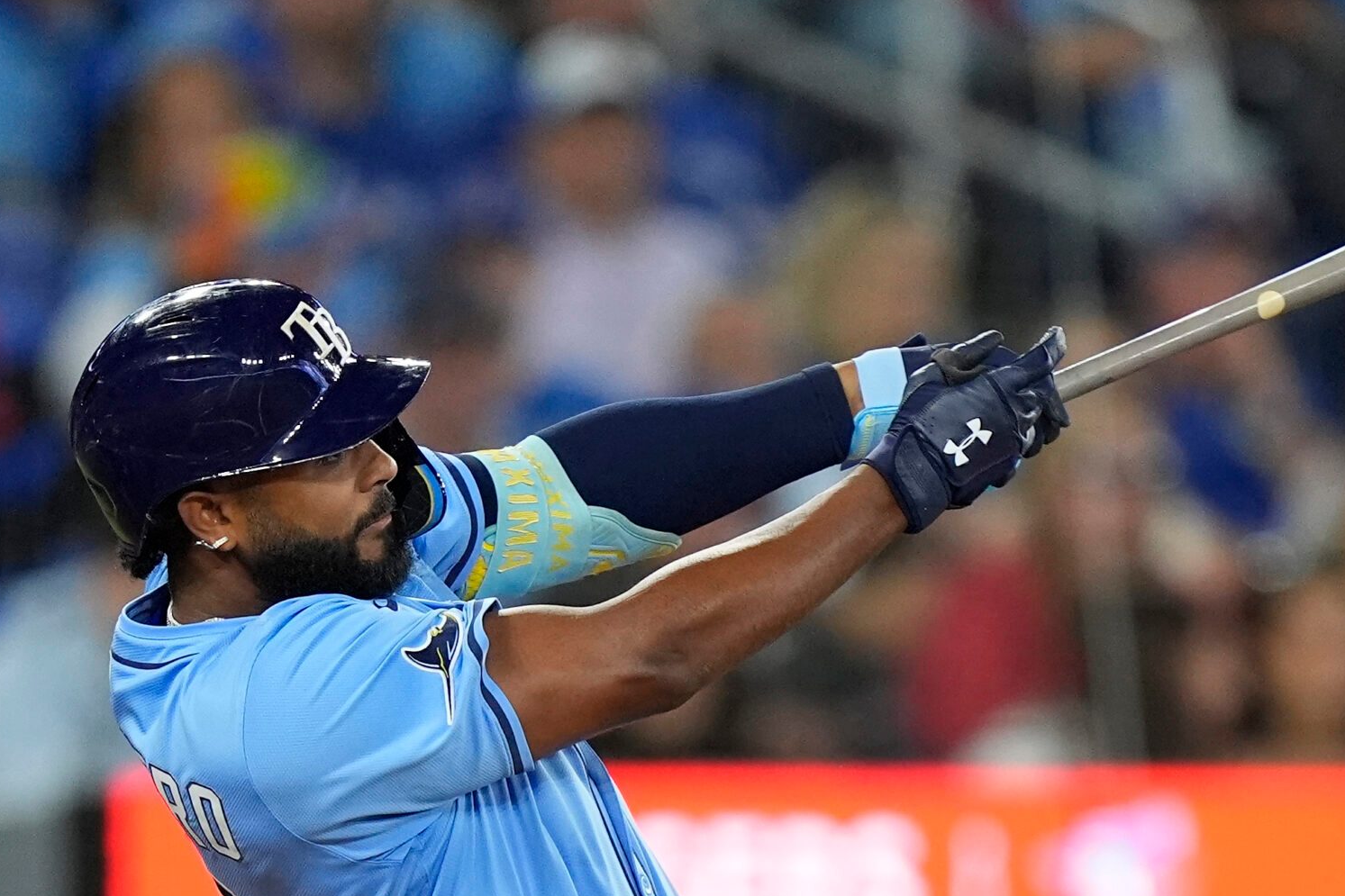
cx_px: 830
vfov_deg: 2.0
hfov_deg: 3.0
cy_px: 737
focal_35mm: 686
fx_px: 25625
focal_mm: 400
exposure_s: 1/2500
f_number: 2.8
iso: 3200
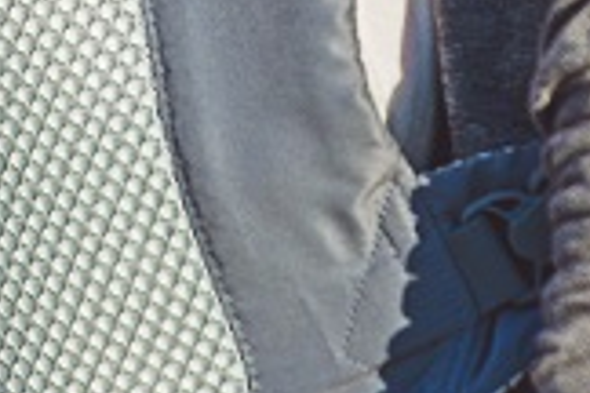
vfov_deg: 1.0
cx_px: 229
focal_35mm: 1364
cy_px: -224
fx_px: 22353
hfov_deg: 1.5
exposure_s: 1/1600
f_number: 3.5
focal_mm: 200
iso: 160
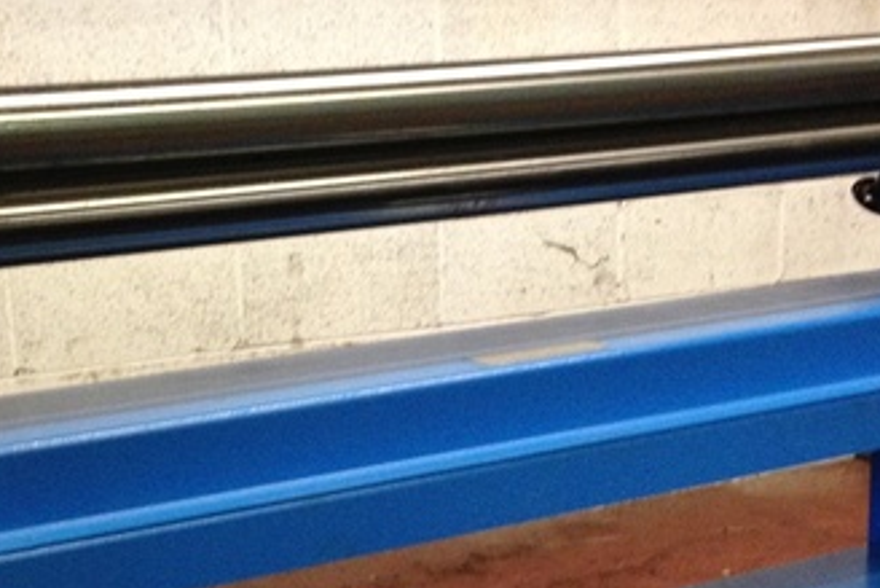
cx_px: 378
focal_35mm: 67
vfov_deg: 20.1
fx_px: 1638
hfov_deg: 30.0
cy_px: 462
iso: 400
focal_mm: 4.12
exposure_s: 1/20
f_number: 2.4
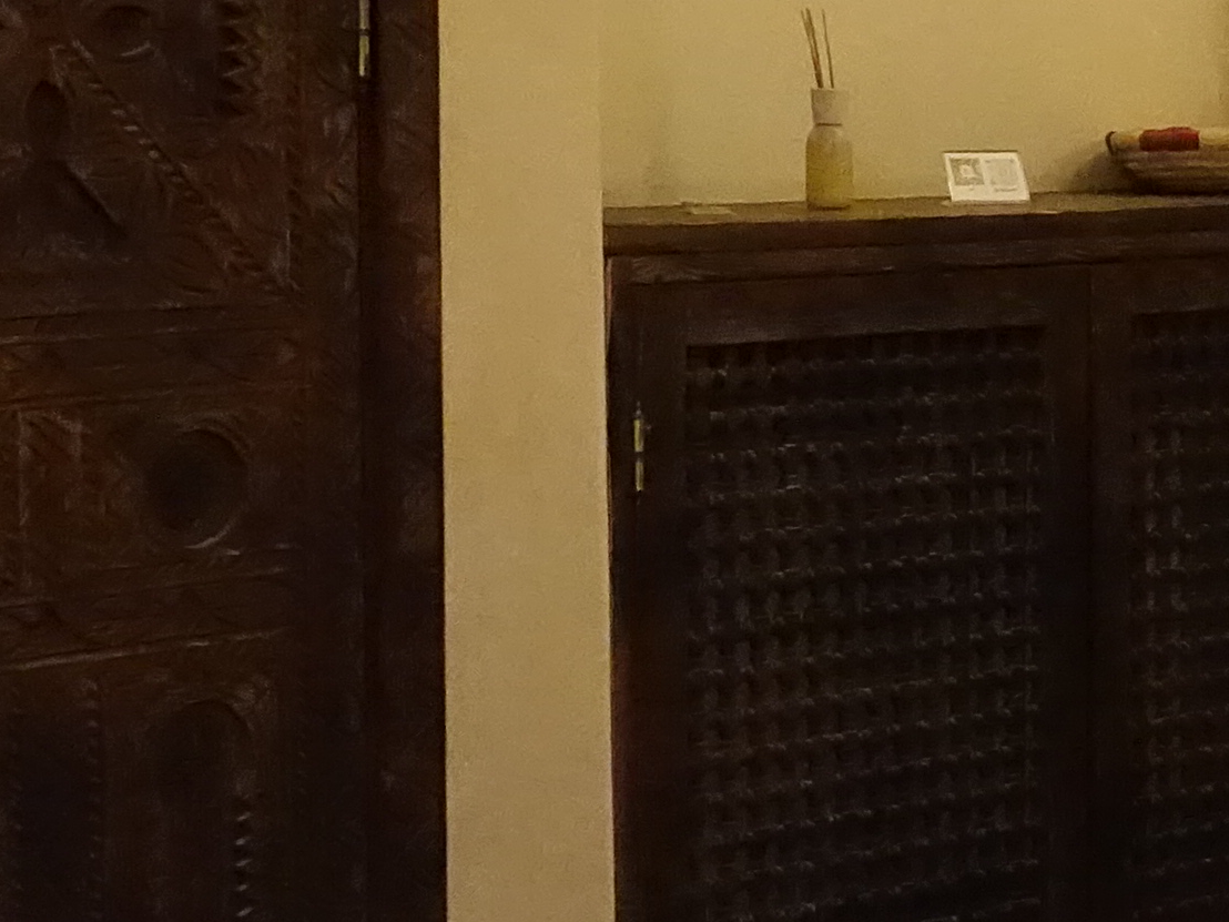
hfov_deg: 16.5
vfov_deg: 12.9
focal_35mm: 114
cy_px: 186
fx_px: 4047
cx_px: 1484
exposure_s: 1/30
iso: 4000
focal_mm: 8.8
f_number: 5
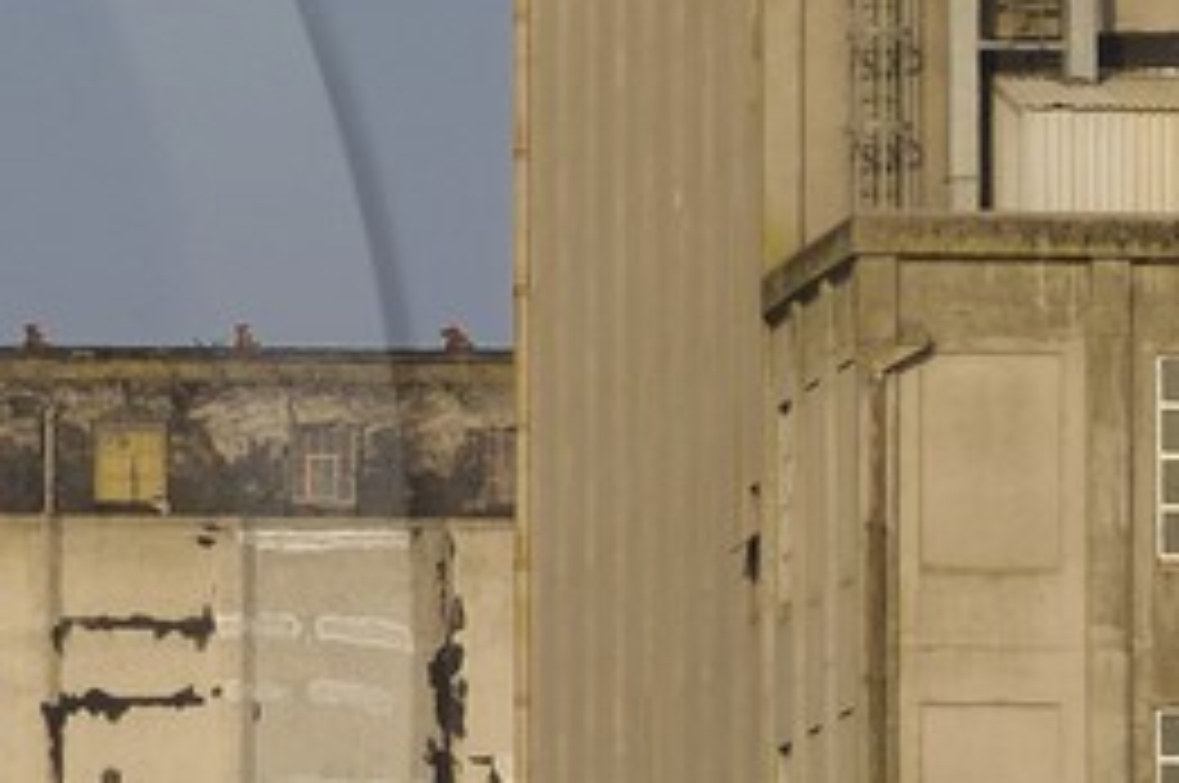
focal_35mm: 641
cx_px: -1440
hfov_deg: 3.2
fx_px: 20966
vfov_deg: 2.1
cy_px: 675
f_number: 11
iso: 100
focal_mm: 70
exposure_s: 1/160
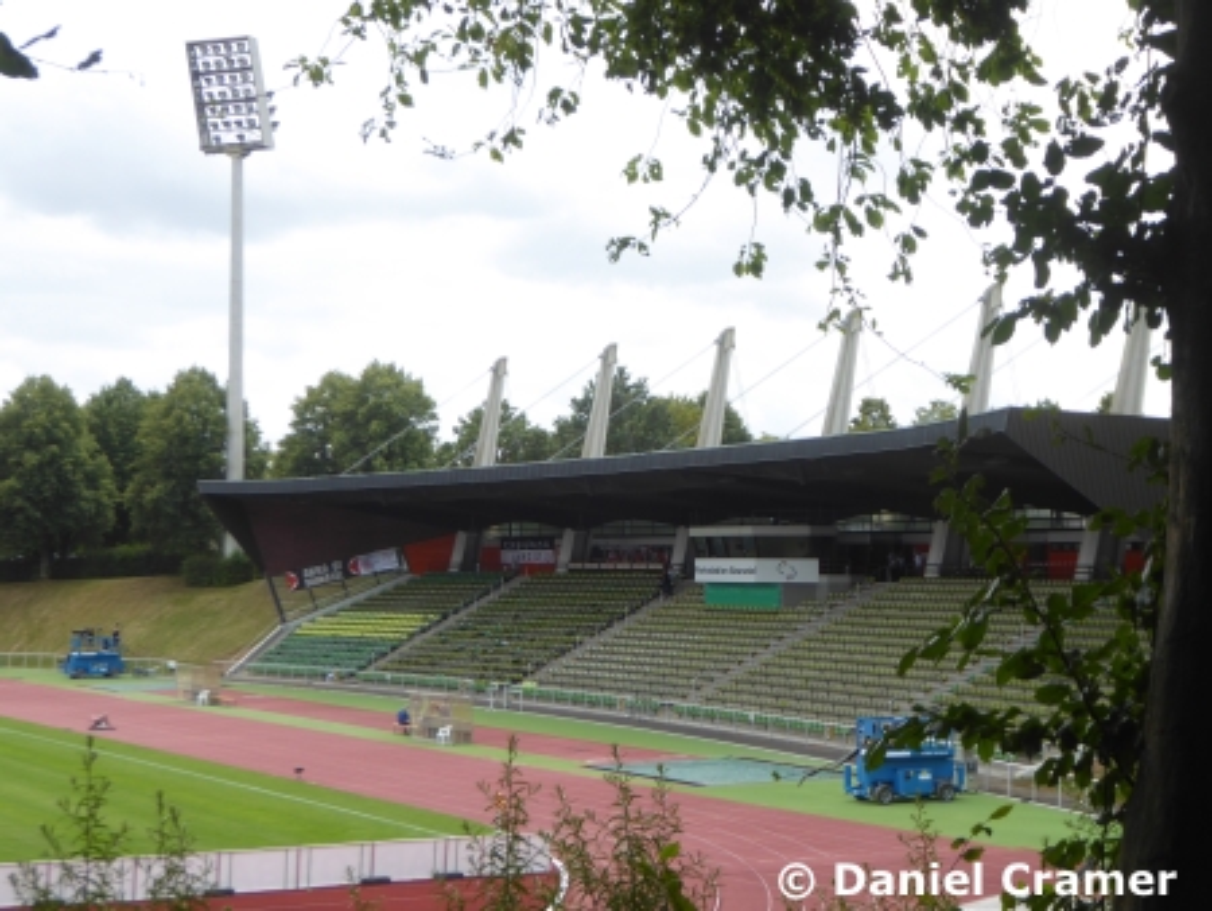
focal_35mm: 65
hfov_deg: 29.8
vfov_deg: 22.6
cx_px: 606
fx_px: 2277
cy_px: 456
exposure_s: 1/200
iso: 80
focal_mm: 11.7
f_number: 4.4
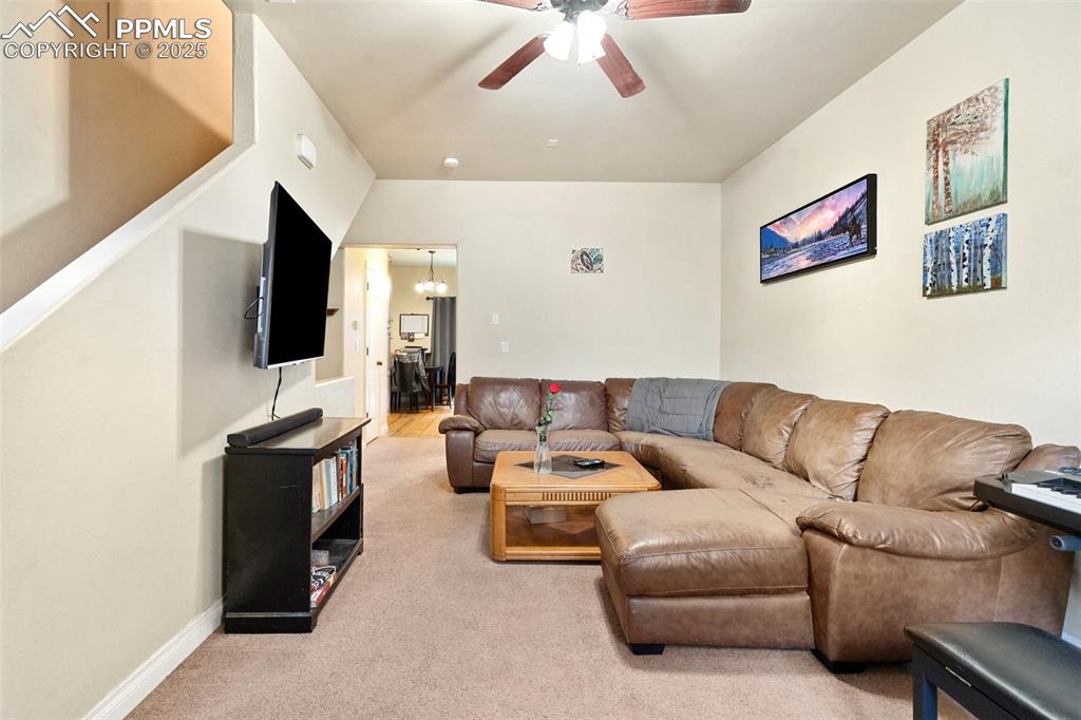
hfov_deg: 93.3
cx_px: 540
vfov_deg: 70.4
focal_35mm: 17
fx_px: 510
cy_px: 360
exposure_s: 1/2.5
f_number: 7.1
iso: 500
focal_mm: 17
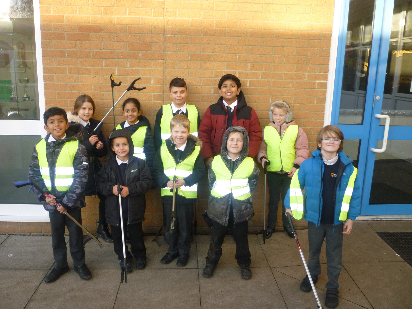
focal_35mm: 29
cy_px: 154
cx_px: 206
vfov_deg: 48.2
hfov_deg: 61.7
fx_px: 345
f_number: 3.3
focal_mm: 5.2
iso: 100
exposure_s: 1/100
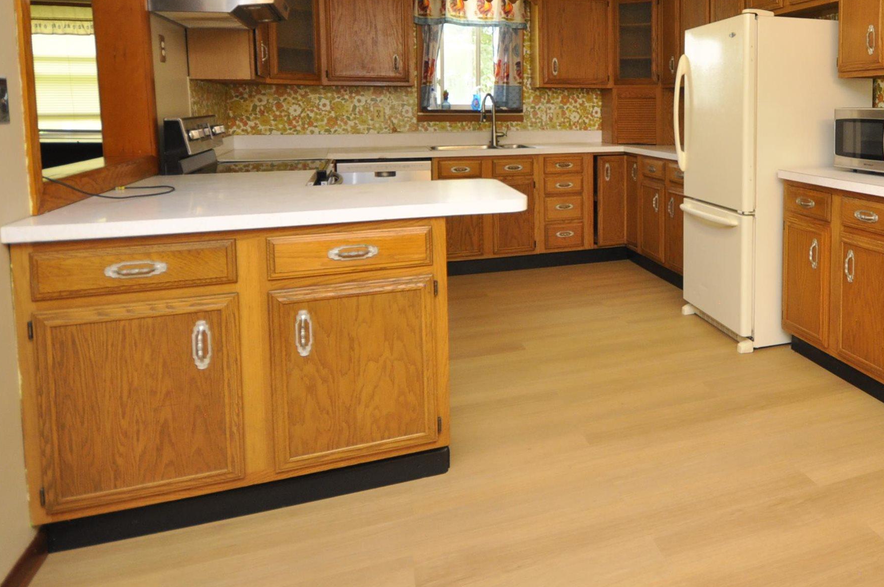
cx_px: 657
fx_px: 638
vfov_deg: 47.5
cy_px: 143
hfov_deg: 65.5
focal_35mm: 26
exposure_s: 1/60
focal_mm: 10
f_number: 4
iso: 500
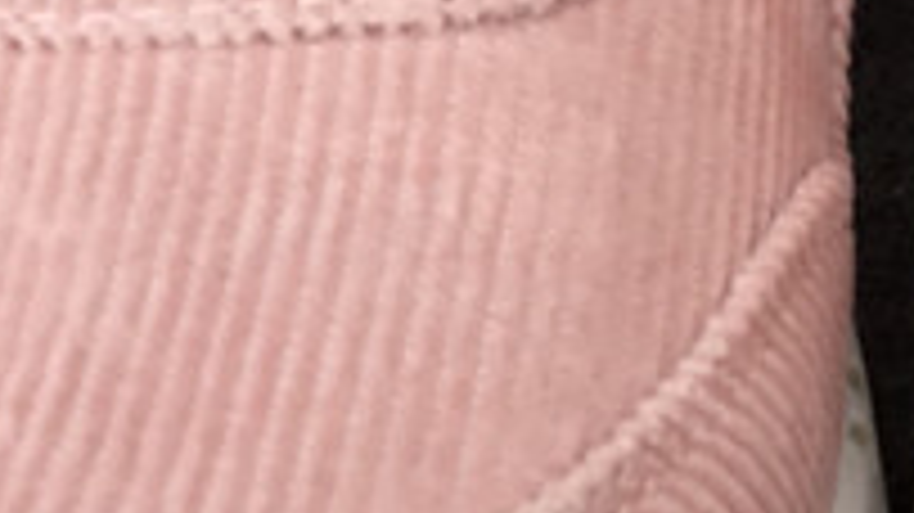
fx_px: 3634
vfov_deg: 8.0
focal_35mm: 150
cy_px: -88
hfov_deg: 14.0
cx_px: 991
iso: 32
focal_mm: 3.3
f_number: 2.4
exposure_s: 1/100
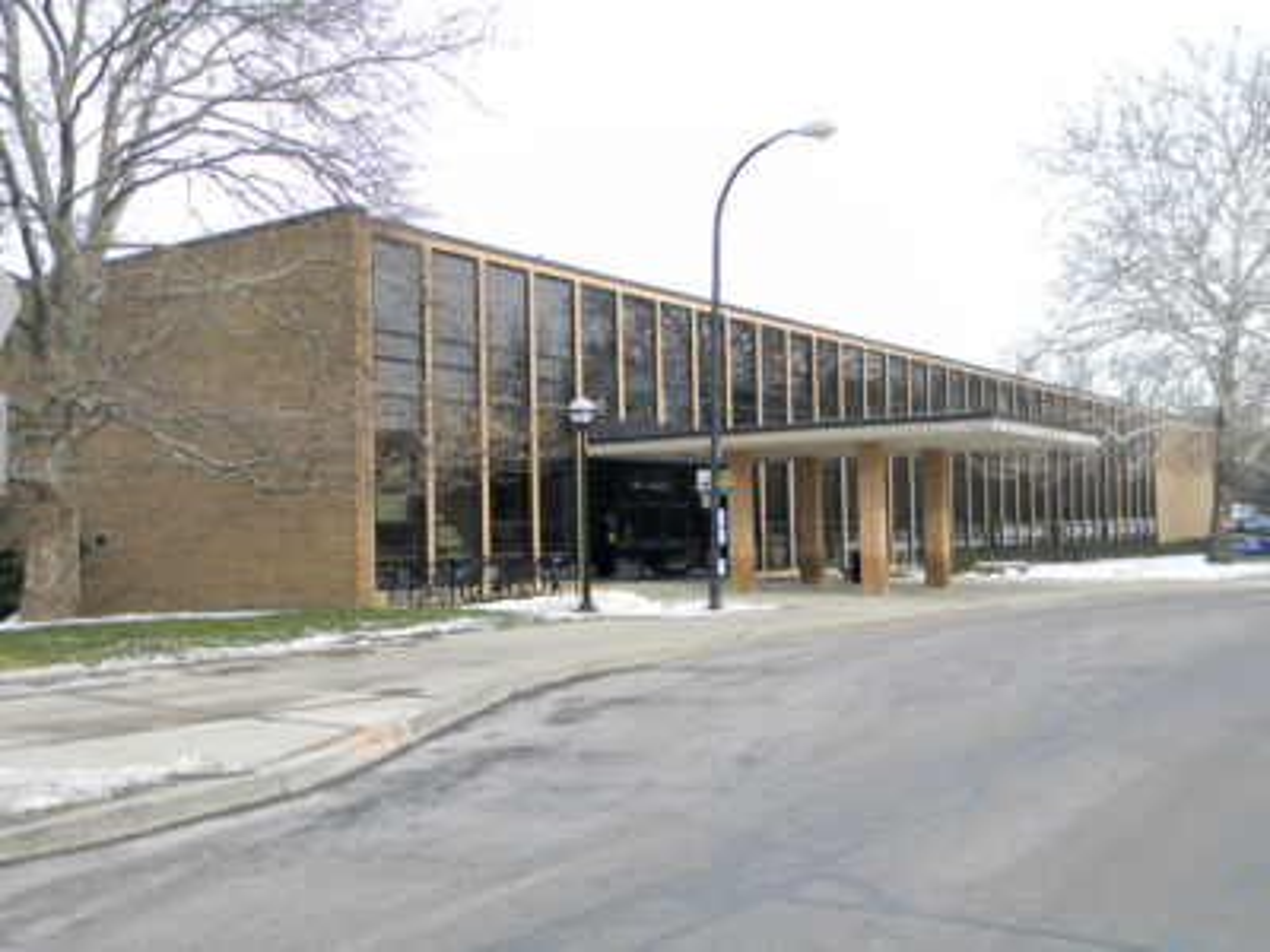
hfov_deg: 51.4
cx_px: 635
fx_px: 1321
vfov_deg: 39.7
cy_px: 476
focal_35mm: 36
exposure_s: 1/202
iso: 80
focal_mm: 6.4
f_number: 3.7
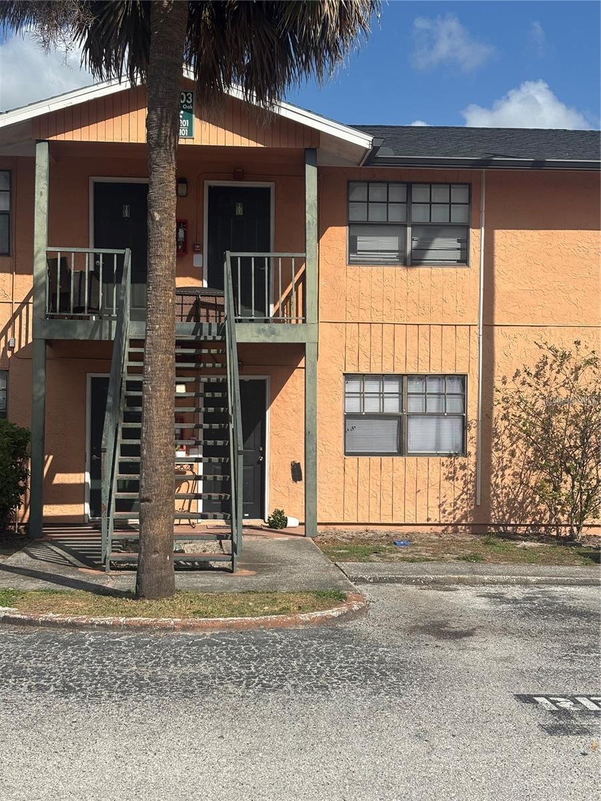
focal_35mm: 52
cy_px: 400
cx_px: 300
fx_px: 1204
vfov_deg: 36.8
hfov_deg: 28.0
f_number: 1.6
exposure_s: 1/3663
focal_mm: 5.96
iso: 32
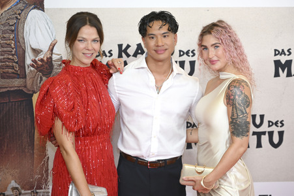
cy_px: 98
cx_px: 147
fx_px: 612
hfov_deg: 27.0
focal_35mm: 75
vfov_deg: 18.2
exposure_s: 1/160
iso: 250
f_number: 2.8
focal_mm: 75
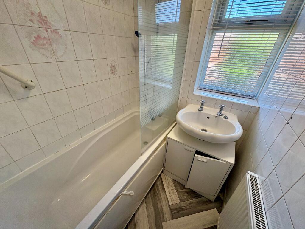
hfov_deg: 102.1
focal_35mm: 14
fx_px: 123
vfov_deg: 85.7
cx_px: 152
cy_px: 114
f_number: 2.2
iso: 80
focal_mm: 2.22
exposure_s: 1/100
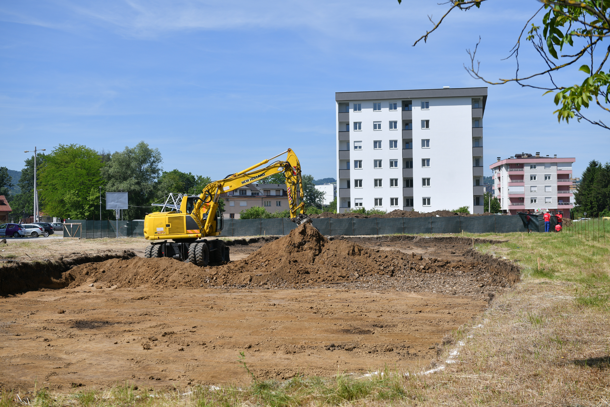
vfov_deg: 24.6
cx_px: 305
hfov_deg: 36.2
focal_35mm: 55
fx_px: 932
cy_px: 204
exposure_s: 1/1250
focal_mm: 55
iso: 125
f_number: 5.6
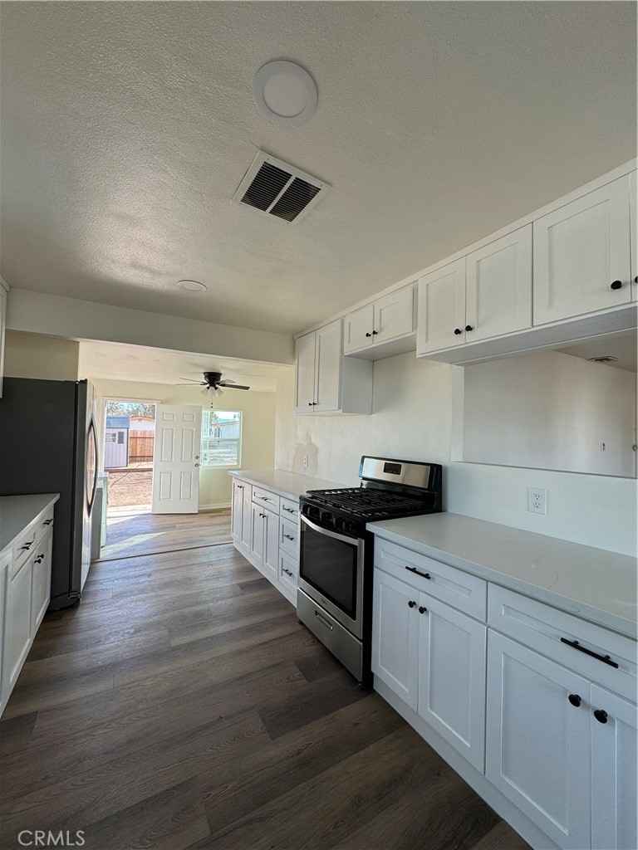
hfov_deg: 85.7
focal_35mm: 14
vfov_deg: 102.1
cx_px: 319
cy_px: 425
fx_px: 344
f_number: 2.2
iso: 40
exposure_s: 1/99
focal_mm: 2.22
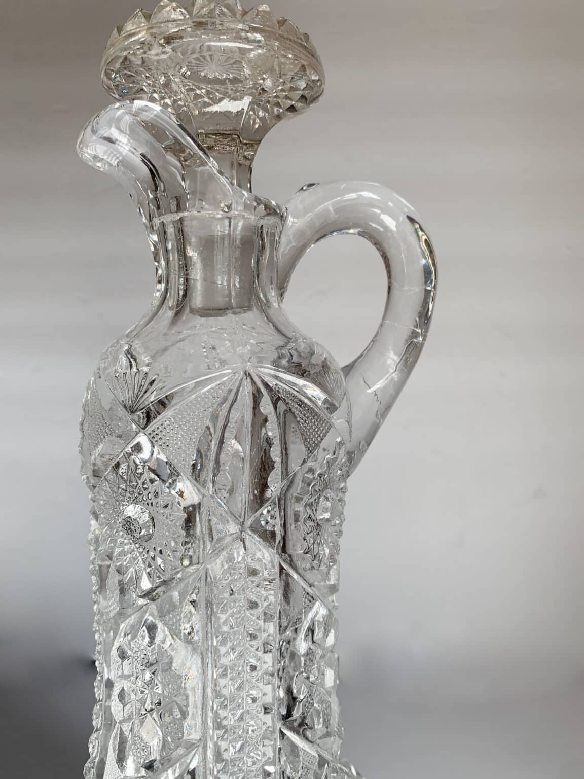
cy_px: 390
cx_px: 292
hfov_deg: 53.1
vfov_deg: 67.3
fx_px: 585
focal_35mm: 26
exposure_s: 1/320
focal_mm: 4.25
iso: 25
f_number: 1.8
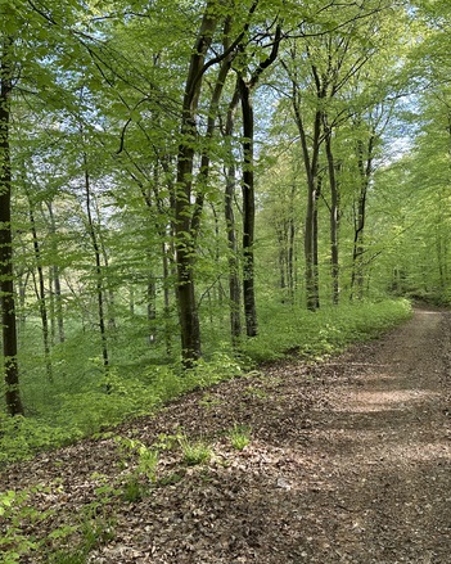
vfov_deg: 55.7
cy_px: 280
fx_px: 534
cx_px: 310
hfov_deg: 44.9
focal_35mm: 32
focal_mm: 6.86
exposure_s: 1/222
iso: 80
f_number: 1.78
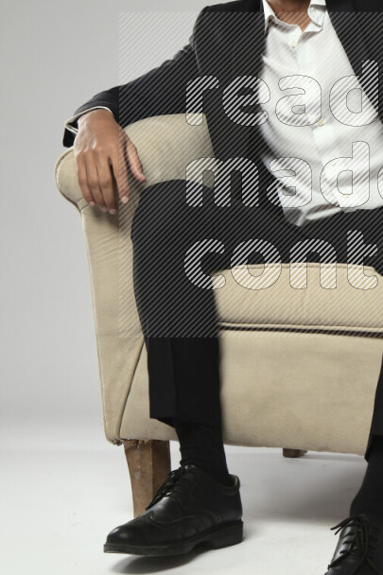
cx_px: 355
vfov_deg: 25.5
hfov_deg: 17.0
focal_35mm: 79
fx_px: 1261
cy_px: 175
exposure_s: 1/125
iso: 400
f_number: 5.6
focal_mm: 40
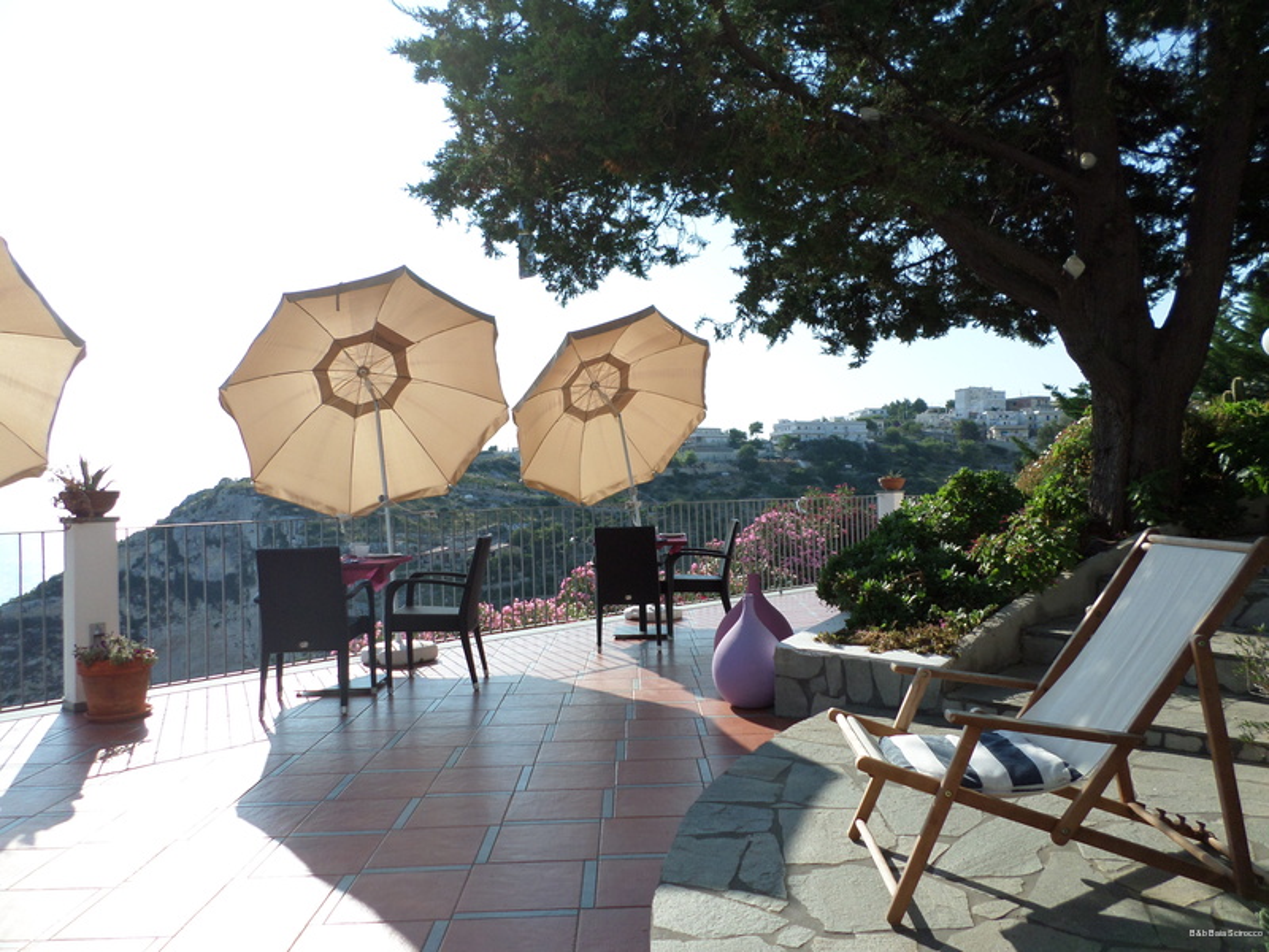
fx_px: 916
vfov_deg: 54.9
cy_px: 476
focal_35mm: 25
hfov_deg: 69.4
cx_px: 634
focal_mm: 4.5
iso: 80
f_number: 2.5
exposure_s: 1/1500
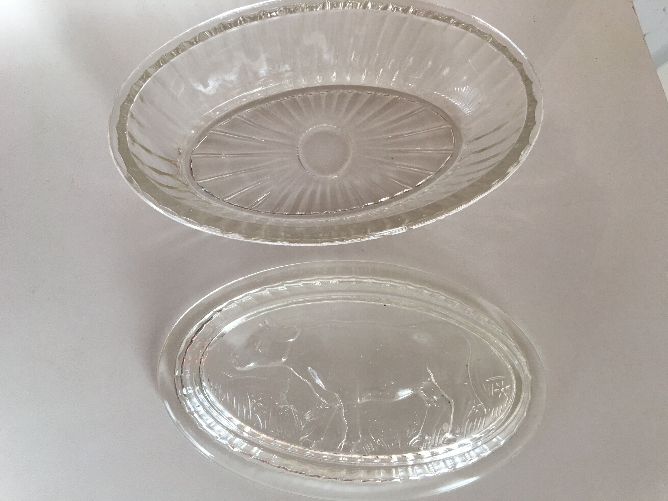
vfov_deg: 48.2
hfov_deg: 61.7
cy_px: 250
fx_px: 560
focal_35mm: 29
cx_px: 334
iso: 40
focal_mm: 4.15
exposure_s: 1/33
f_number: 2.2
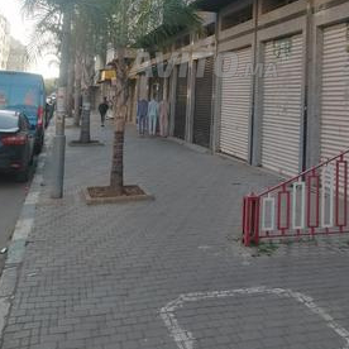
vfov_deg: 40.0
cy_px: 64
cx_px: 202
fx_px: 456
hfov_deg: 41.7
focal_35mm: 40
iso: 50
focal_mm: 3.95
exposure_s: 1/259
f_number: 1.8
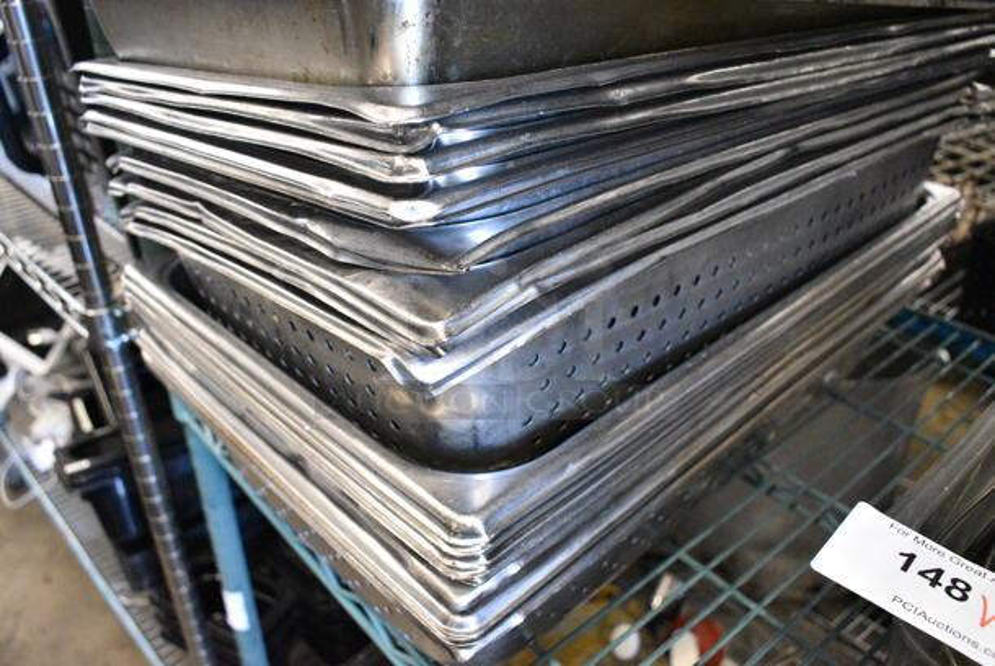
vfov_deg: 43.7
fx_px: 830
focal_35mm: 30
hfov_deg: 61.9
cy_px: 333
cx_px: 498
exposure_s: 1/160
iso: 6400
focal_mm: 20
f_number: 5
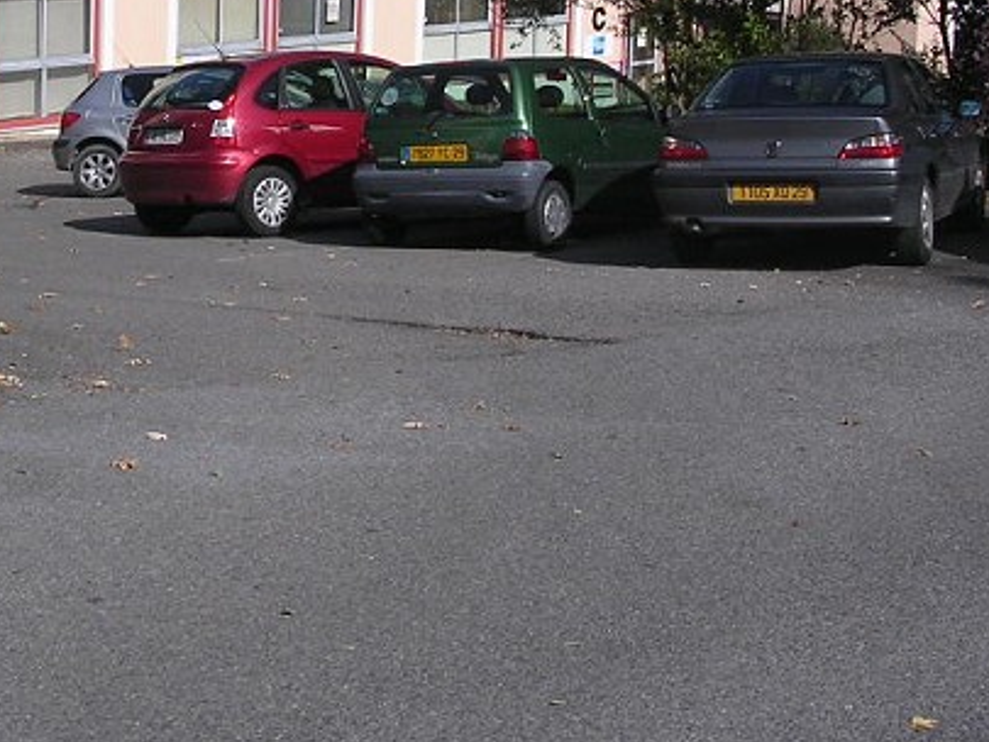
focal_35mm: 75
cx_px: 200
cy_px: 32
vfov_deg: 19.2
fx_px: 2143
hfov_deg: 25.5
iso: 100
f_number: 5.6
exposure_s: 1/472
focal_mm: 5.8
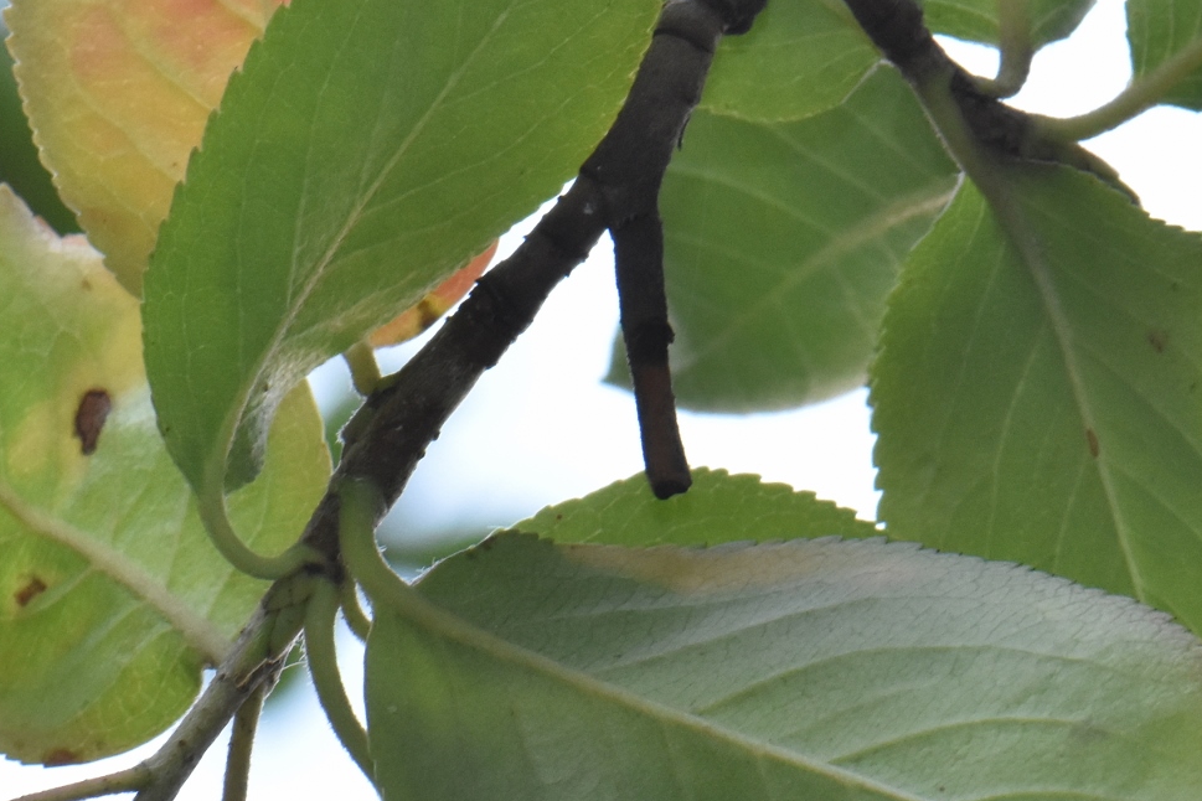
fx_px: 13029
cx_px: 618
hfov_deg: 5.3
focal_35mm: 390
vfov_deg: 3.5
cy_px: 821
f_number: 16
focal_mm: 105
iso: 1600
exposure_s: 1/200
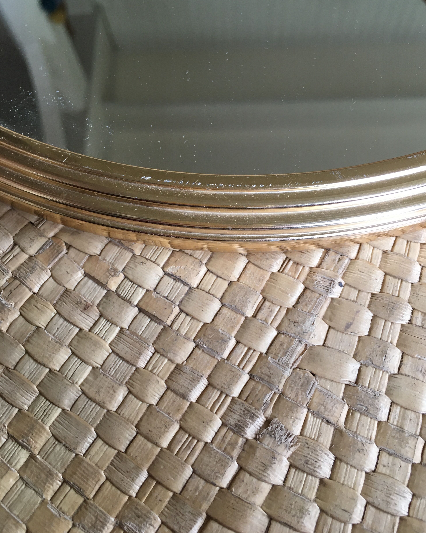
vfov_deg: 57.1
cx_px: 213
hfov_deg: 47.1
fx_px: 489
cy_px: 248
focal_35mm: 31
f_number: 2.2
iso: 80
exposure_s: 1/33
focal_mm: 4.15
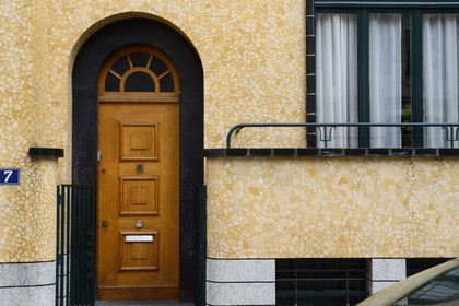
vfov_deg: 26.0
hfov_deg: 38.2
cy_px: 153
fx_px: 663
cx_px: 230
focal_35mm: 52
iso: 200
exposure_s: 1/250
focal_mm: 52
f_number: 8
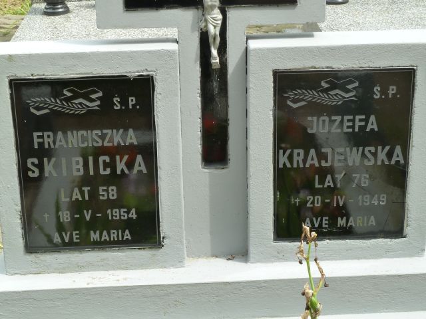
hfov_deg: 25.0
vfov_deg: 18.9
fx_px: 960
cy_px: 160
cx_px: 213
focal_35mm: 78
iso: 125
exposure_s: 1/160
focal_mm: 12.8
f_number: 4.2
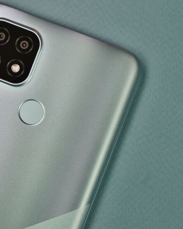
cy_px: 105
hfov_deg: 16.9
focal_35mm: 89
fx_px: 602
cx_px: -2
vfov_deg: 21.5
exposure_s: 1/200
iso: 1250
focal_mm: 55
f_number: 8
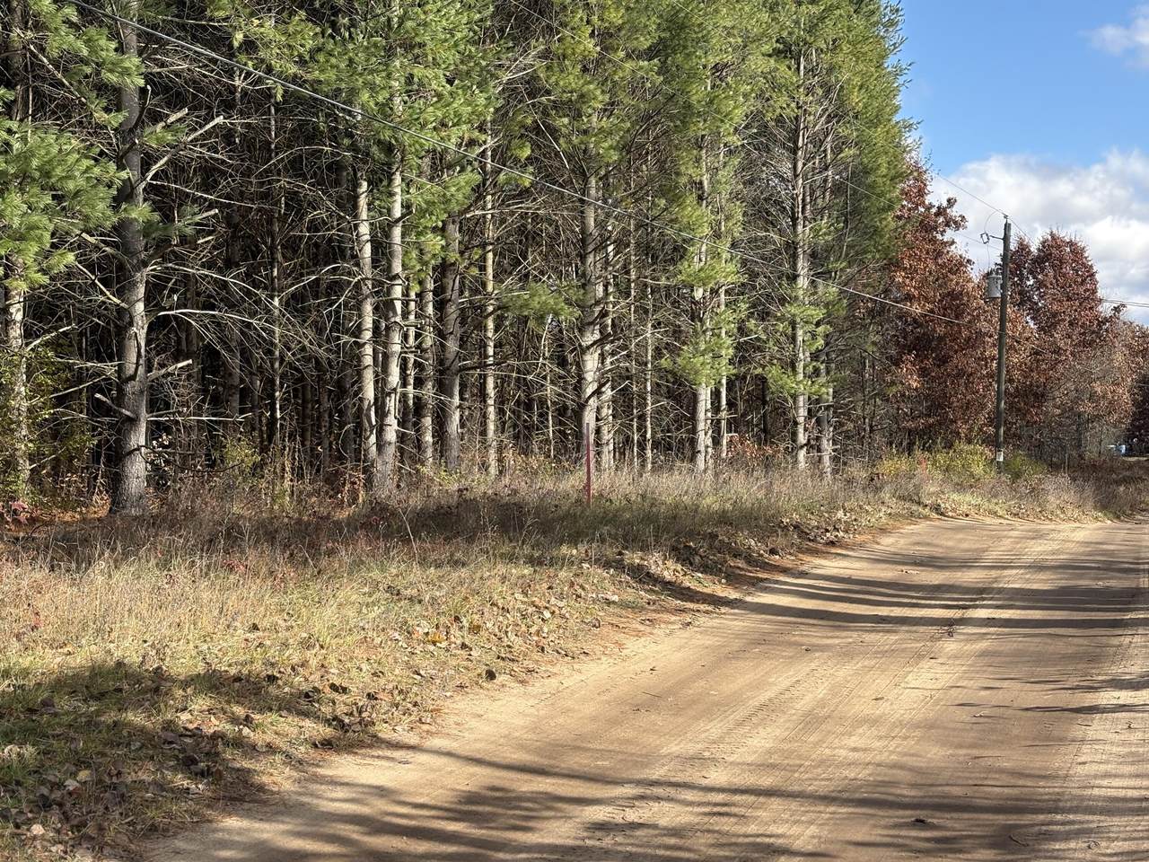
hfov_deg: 36.8
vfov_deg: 28.0
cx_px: 574
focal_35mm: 52
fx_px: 1726
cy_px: 431
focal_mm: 5.96
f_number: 1.6
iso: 40
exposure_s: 1/1312
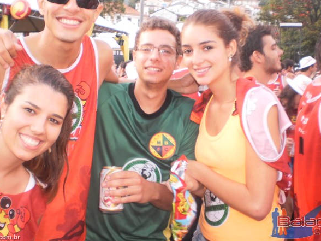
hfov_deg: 38.9
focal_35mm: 49
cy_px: 84
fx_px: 454
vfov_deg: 29.5
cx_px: 141
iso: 100
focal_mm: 6.3
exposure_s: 1/50
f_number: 3.1
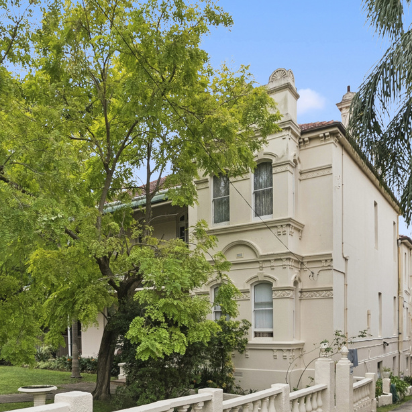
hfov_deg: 52.4
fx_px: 417
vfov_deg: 49.8
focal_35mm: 31
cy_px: 322
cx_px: 177
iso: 500
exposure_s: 1/400
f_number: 6.3
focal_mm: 14
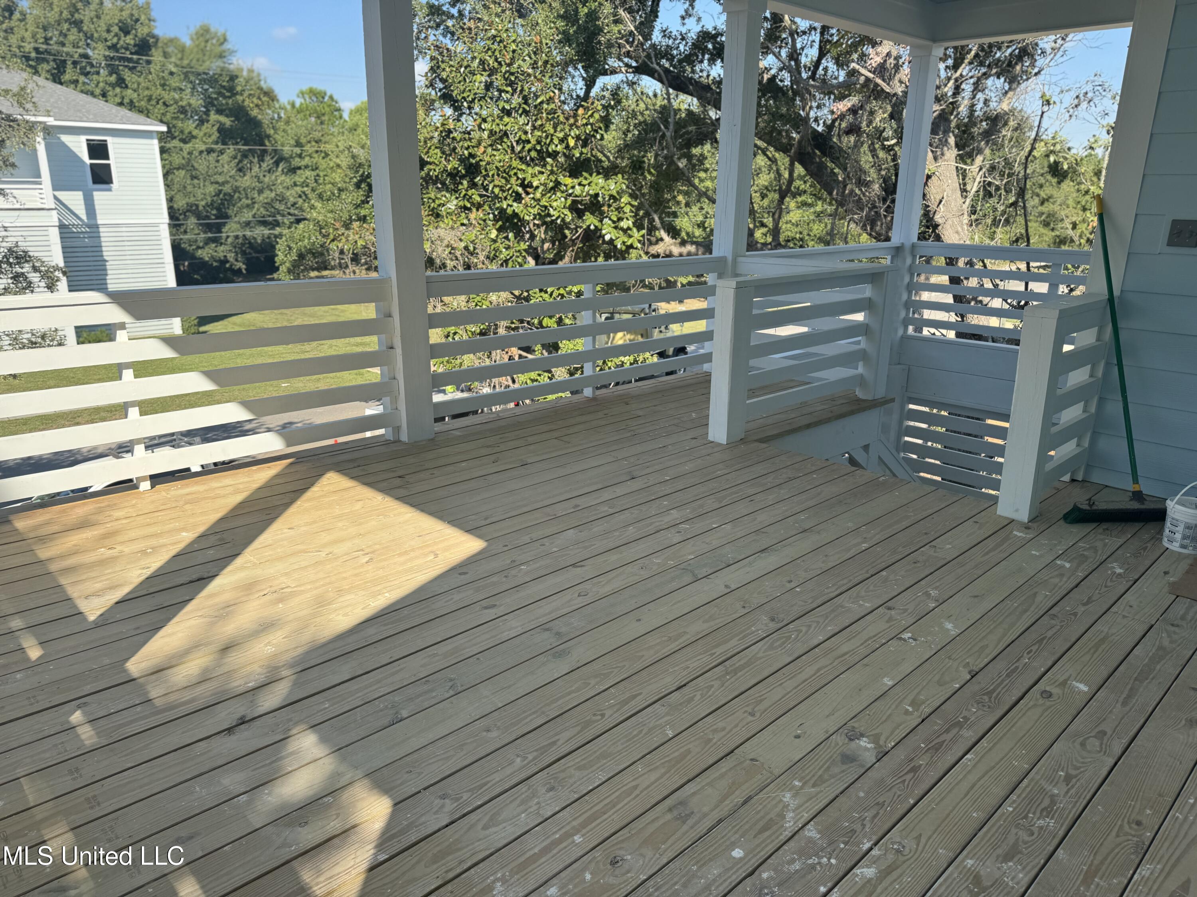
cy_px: 448
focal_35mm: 24
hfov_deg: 71.6
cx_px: 598
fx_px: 830
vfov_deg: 56.8
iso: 80
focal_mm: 6.76
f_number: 1.78
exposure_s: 1/1818
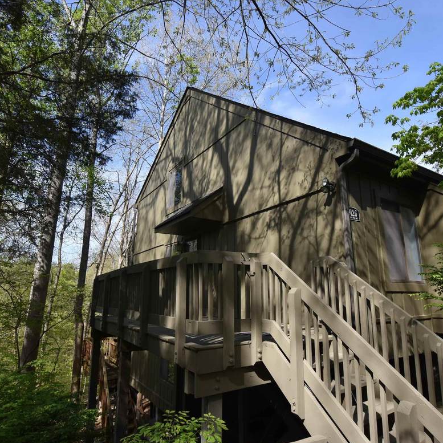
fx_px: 304
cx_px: 232
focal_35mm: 21
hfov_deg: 72.1
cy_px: 210
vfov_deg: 72.1
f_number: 7.1
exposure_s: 1/320
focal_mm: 10
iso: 200
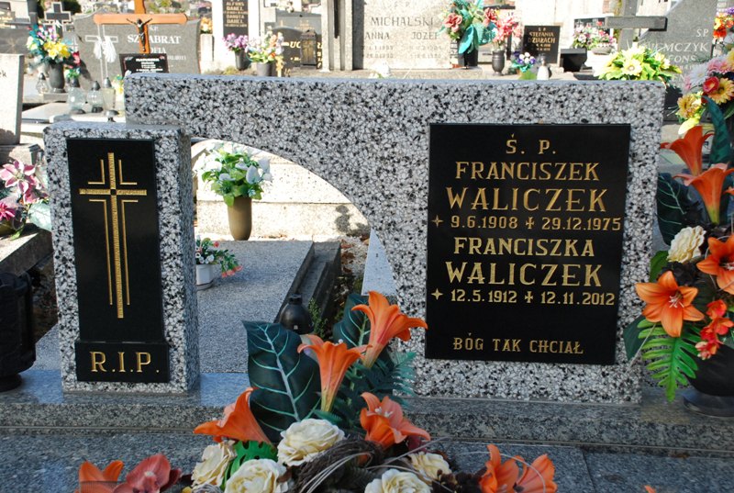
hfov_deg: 37.8
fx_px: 1073
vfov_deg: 25.9
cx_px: 367
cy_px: 246
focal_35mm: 52
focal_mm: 35
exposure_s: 1/400
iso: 500
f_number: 8
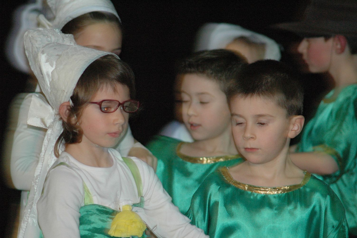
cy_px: 119
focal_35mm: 330
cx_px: 178
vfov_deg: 4.2
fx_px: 3270
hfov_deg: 6.2
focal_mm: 220
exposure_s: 1/60
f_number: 5
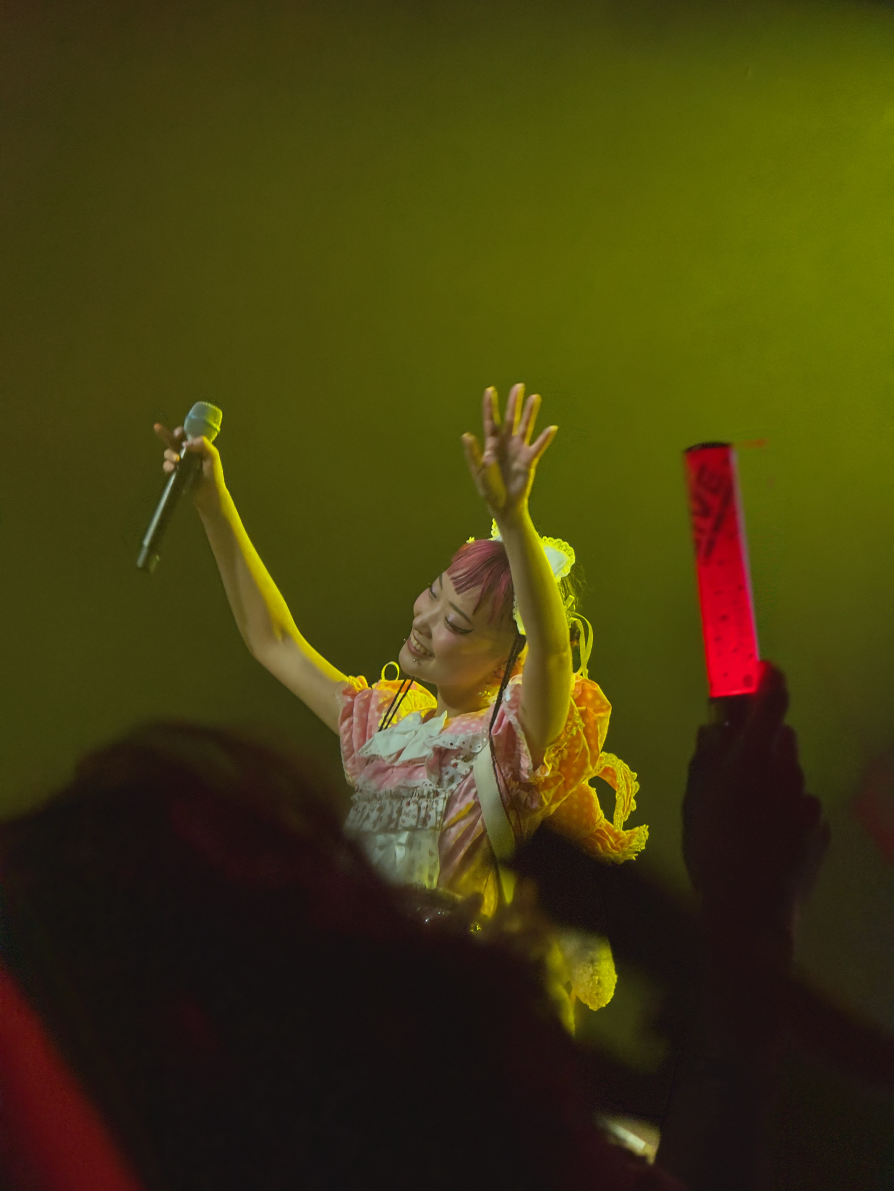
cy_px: 596
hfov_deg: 12.3
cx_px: 447
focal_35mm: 120
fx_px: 4132
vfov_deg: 16.4
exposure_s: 1/100
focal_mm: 15.66
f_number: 2.8
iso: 125
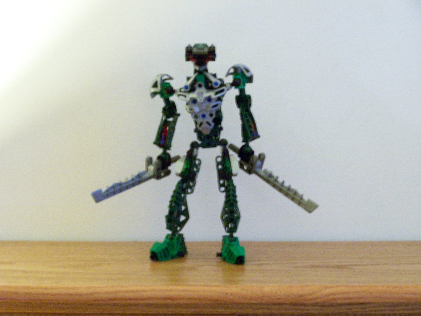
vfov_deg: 14.1
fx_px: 1277
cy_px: 158
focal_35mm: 105
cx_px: 210
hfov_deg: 18.7
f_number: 3.2
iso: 400
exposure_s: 1/4
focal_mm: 17.5
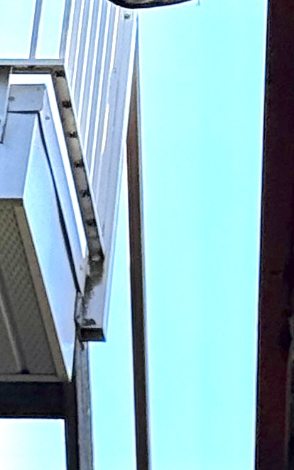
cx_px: 205
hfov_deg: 4.2
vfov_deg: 6.8
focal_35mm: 310
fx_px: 3972
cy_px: 24
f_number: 1.78
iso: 64
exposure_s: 1/1114
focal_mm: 6.76
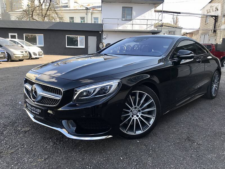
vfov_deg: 49.7
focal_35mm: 28
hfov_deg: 63.4
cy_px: 84
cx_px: 112
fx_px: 182
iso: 25
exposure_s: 1/499
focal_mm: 4
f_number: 1.8
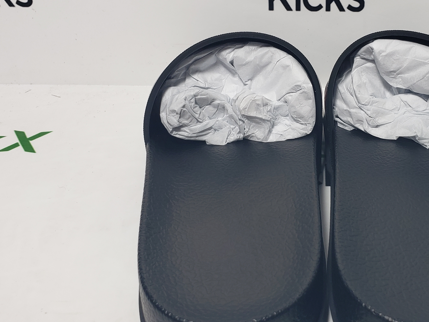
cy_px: 133
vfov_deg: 29.0
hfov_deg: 37.4
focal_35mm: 50
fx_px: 620
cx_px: 314
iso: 50
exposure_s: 1/168
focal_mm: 4.3
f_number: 2.4
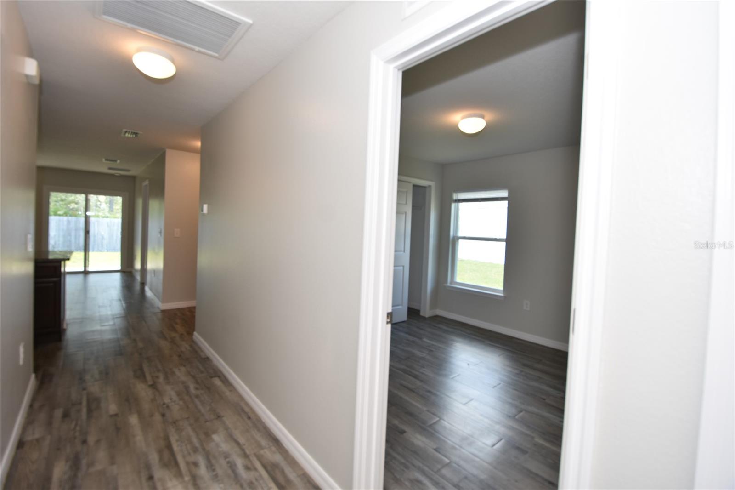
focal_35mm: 15
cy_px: 245
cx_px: 368
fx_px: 306
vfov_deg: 77.3
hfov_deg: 100.4
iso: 200
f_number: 4
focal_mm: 10
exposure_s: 1/60
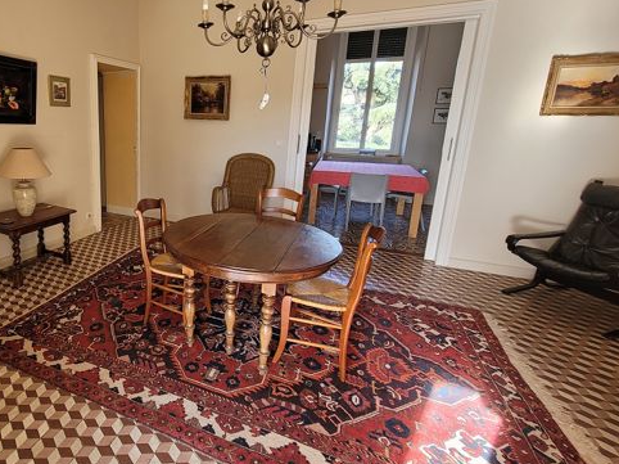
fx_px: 340
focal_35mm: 19
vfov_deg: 68.1
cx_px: 170
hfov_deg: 79.5
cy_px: 192
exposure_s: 1/50
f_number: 2.2
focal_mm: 1.74
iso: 64
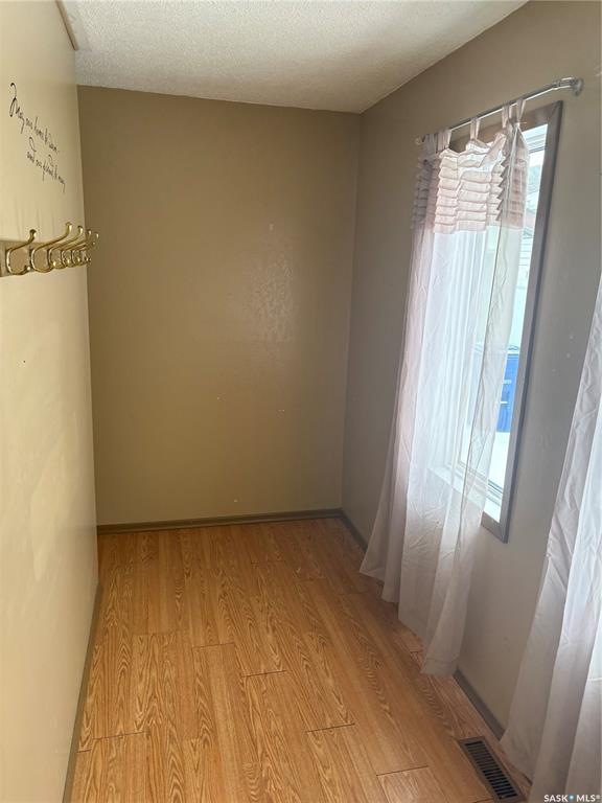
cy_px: 402
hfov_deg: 53.1
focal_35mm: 26
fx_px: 603
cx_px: 301
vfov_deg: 67.3
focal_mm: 5.96
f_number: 1.6
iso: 100
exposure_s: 1/136
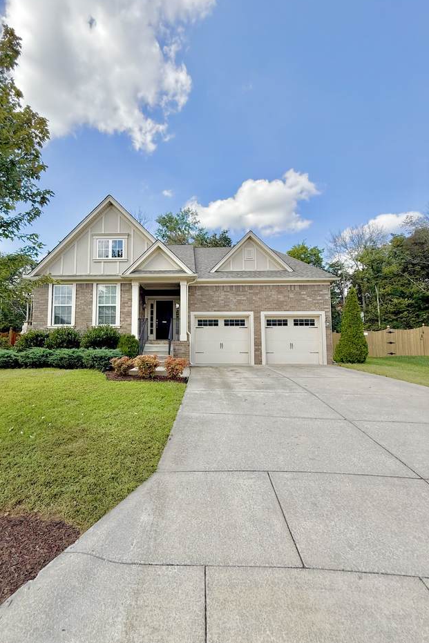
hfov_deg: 76.8
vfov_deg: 100.4
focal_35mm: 15
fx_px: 268
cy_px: 322
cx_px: 181
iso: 80
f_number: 2.2
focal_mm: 2.22
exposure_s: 1/1464
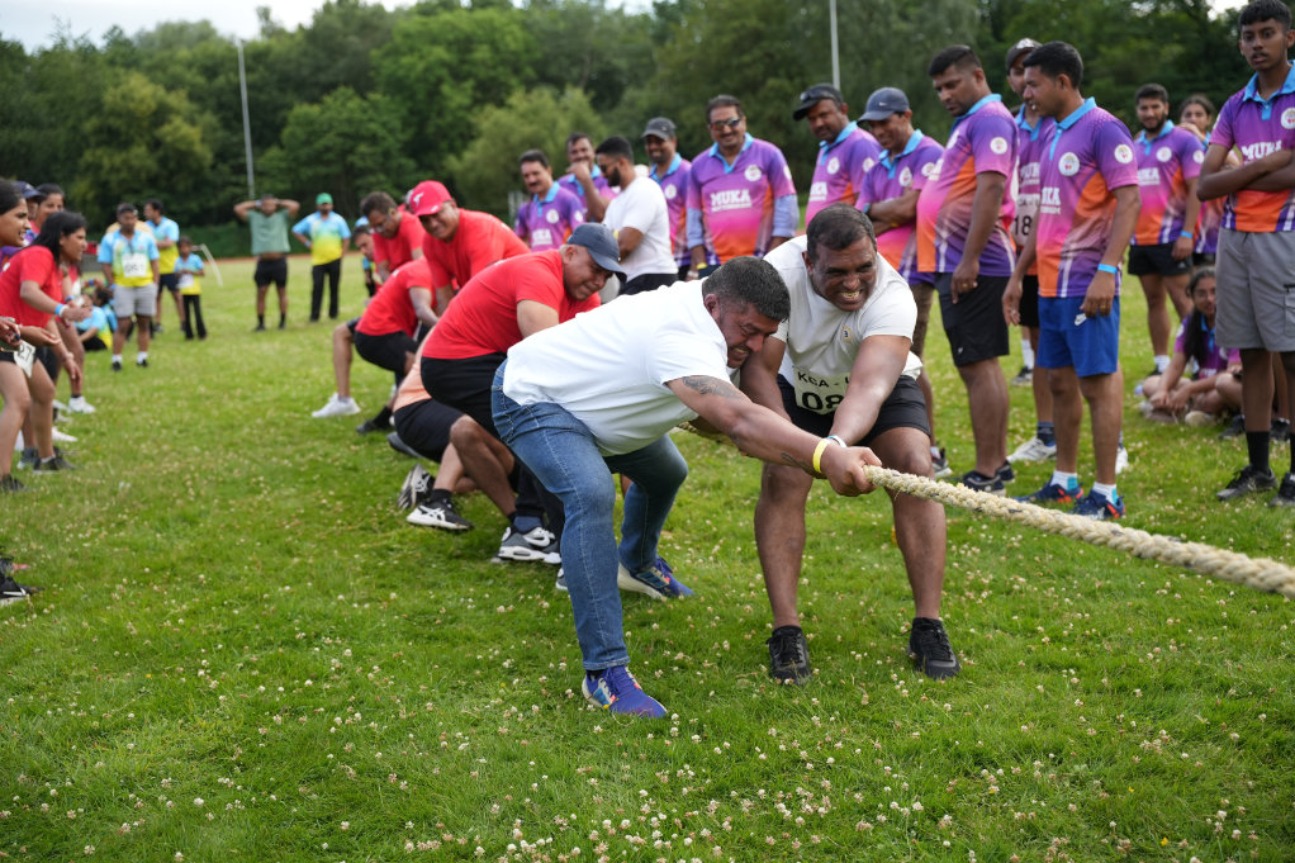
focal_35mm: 42
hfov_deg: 46.0
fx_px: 1525
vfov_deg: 31.6
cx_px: 648
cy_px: 432
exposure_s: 1/800
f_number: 2.8
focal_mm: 42.4
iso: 250
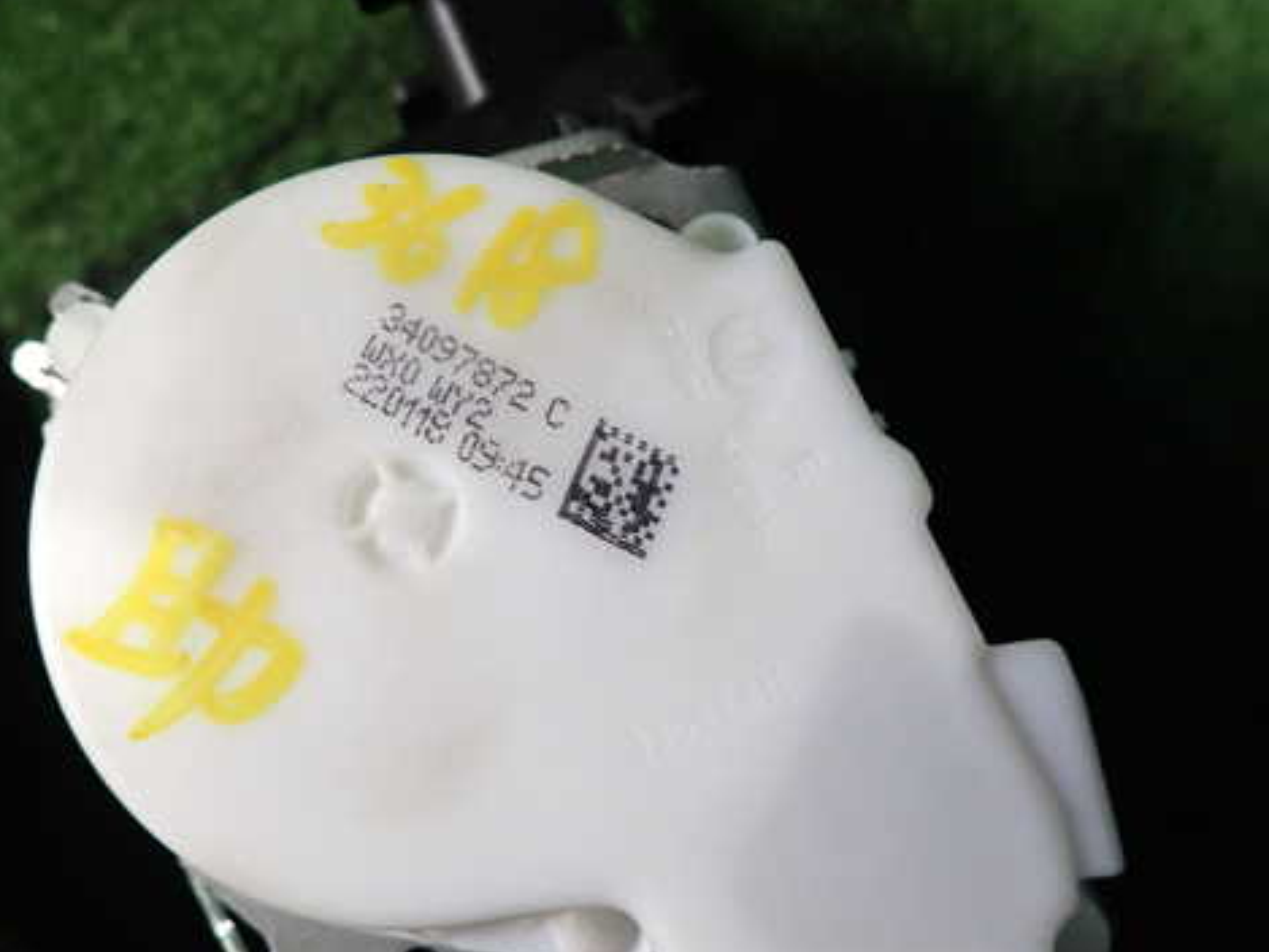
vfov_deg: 44.2
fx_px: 1173
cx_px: 484
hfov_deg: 56.2
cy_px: 446
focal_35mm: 32
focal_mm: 4.5
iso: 320
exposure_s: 1/30
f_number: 2
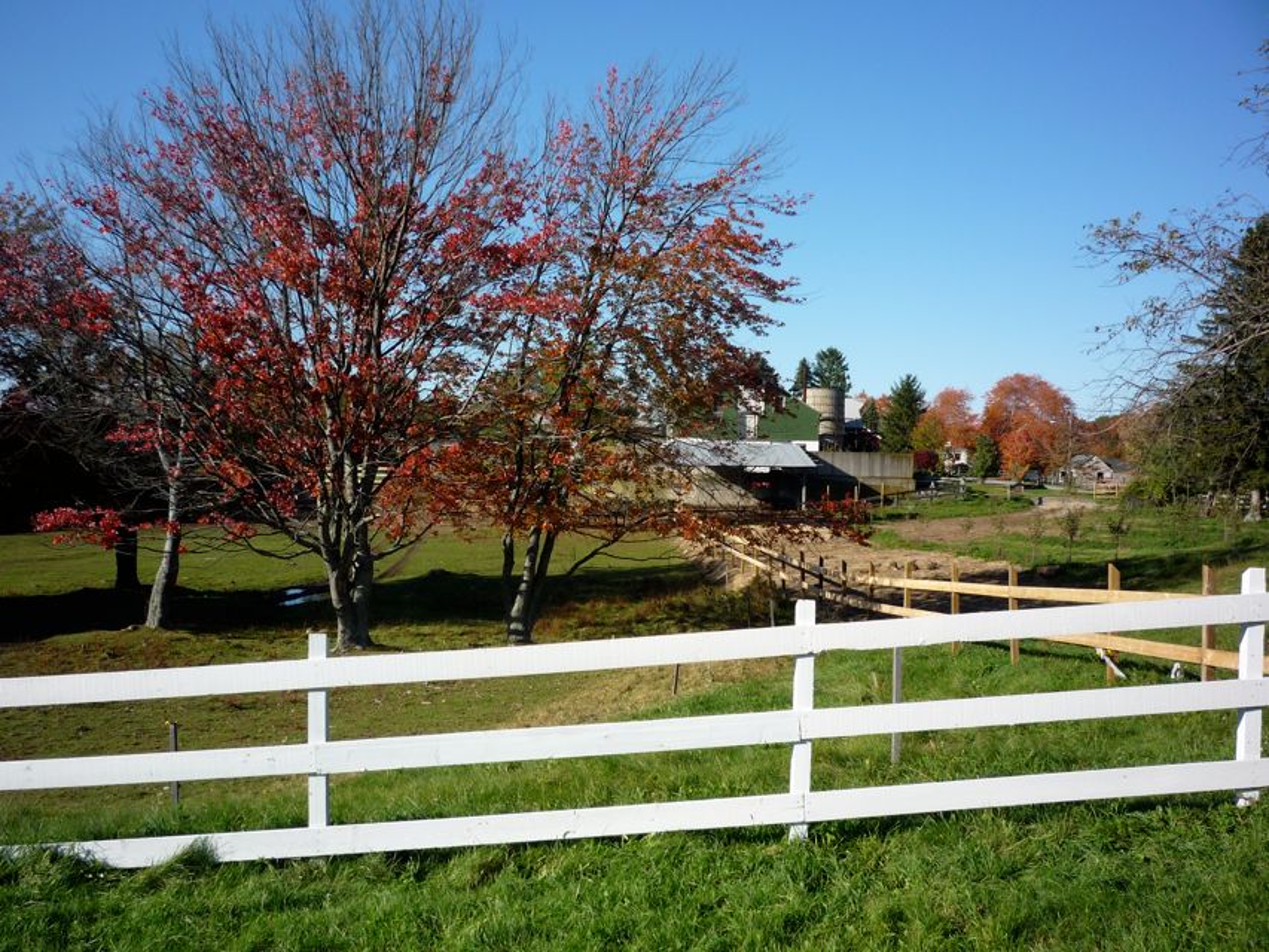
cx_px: 634
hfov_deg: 56.8
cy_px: 476
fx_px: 1173
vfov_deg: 44.2
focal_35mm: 32
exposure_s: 1/400
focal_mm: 5.2
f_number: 4.5
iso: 100
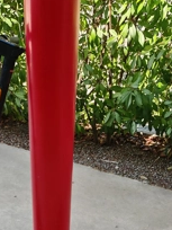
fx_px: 311
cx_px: 48
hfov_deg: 30.5
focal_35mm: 47
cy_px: 209
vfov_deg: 37.7
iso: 100
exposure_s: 1/890
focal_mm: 6.83
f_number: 2
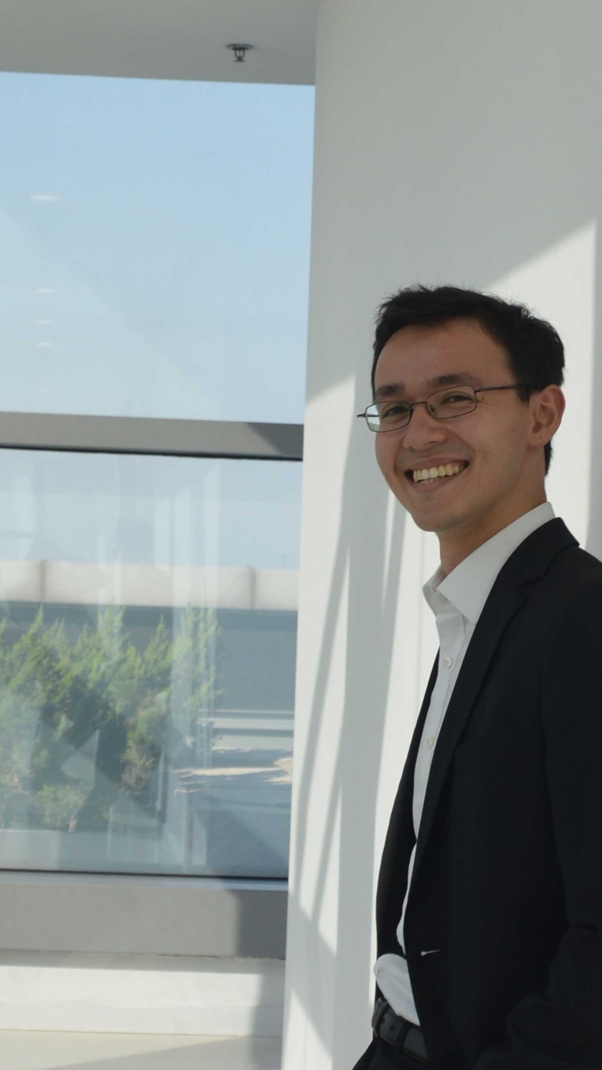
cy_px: 514
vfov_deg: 56.6
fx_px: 993
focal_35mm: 35
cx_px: 246
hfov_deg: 33.6
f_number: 6.3
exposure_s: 1/160
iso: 100
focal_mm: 18
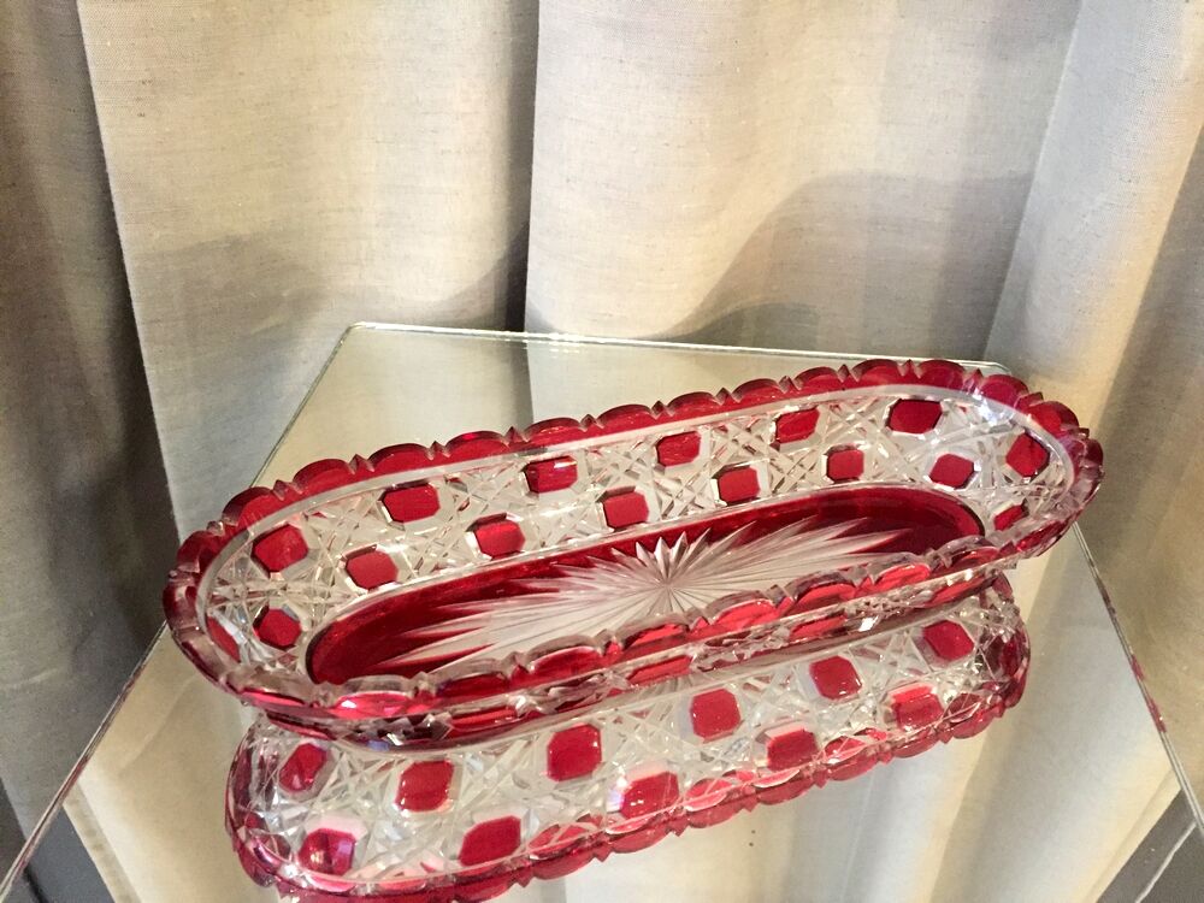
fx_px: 1009
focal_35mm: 29
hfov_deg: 61.7
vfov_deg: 48.2
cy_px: 452
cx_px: 602
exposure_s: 1/17
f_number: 2.2
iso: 250
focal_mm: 4.15
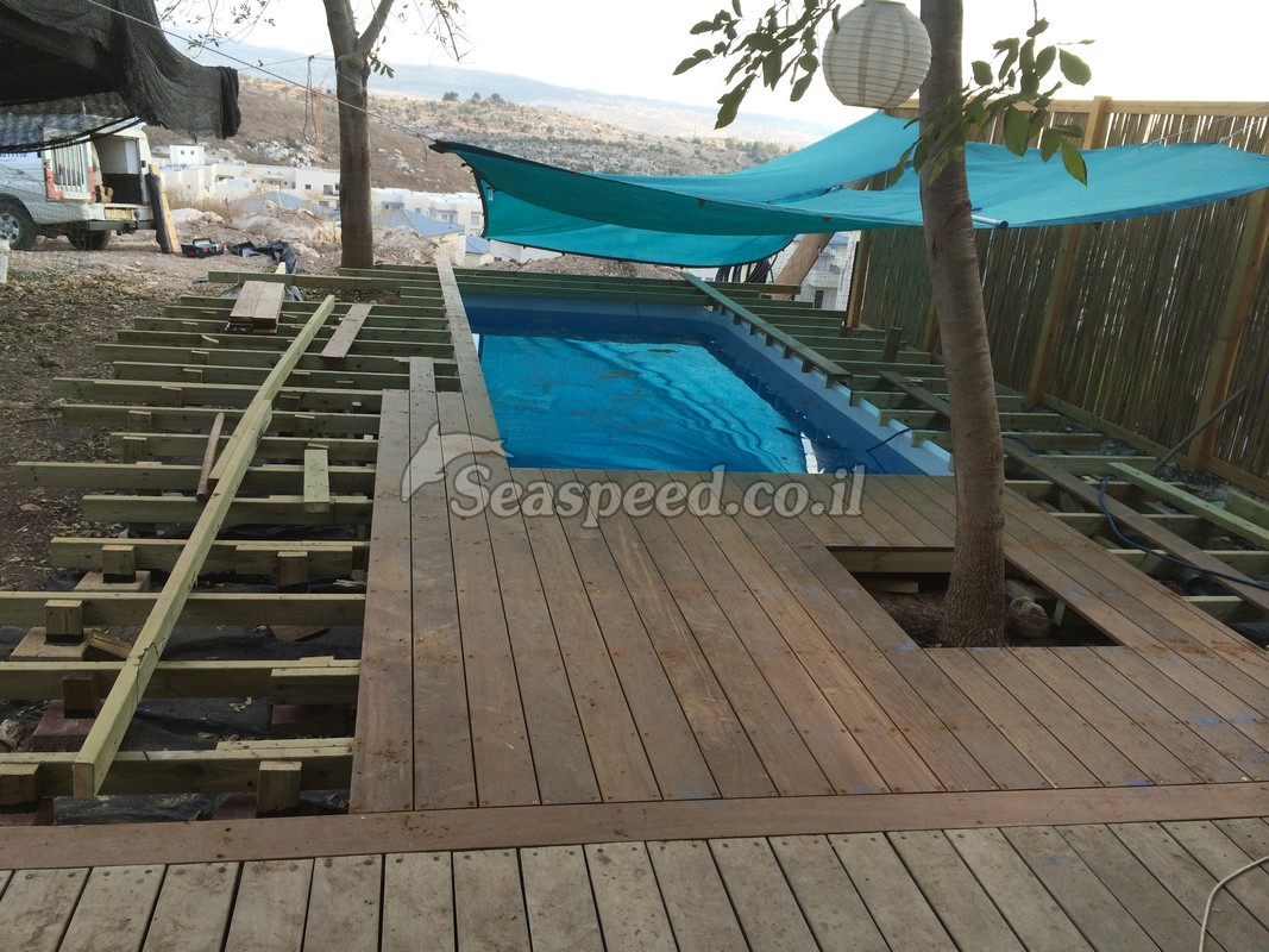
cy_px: 476
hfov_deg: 60.0
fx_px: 1100
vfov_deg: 46.8
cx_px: 634
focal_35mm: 30
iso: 32
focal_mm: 4.12
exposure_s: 1/255
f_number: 2.2
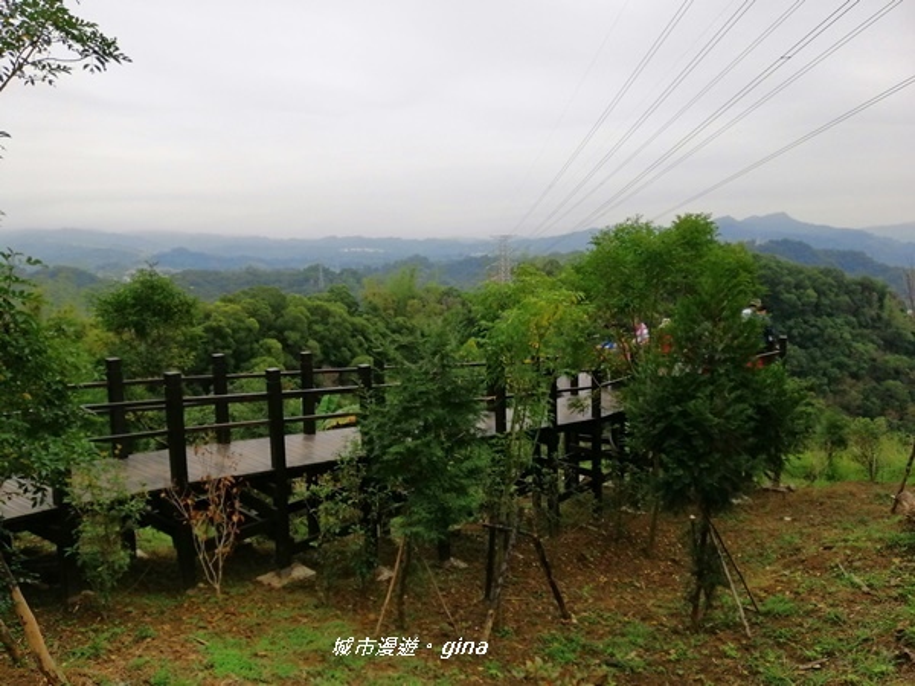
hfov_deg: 67.3
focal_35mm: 26
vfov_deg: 53.1
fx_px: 687
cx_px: 458
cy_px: 343
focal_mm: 3.81
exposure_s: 1/900
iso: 160
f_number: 2.2
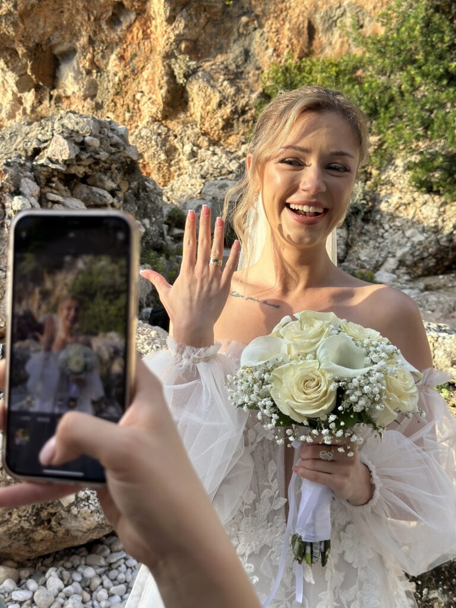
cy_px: 304
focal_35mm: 48
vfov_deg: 39.7
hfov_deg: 30.3
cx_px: 228
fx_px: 843
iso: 80
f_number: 1.78
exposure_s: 1/1133
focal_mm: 6.86
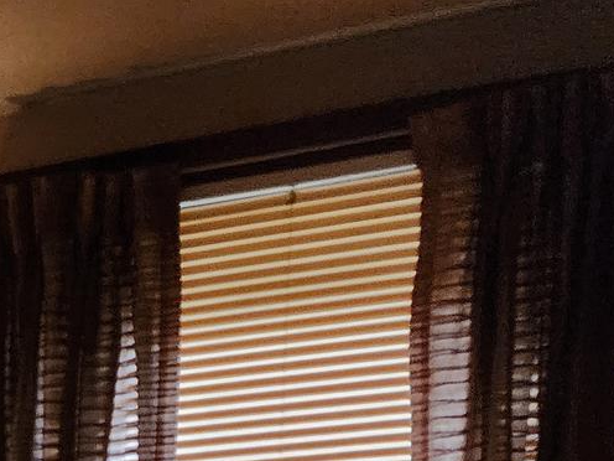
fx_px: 1685
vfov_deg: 13.4
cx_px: -558
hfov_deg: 16.5
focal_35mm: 95
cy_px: 910
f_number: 1.8
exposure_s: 1/120
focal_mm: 6.4
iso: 800
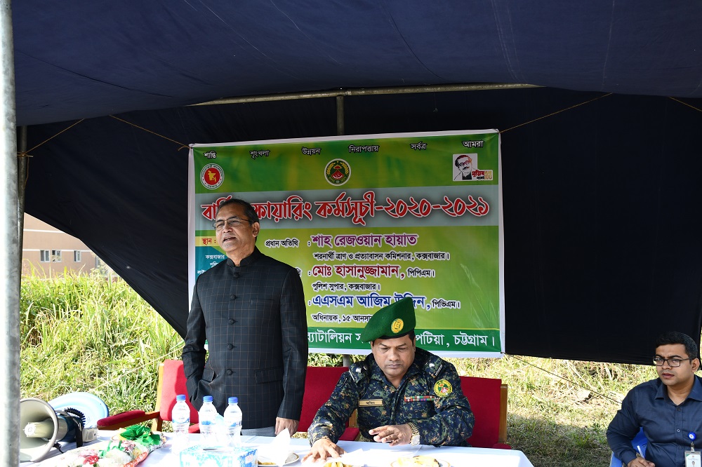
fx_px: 780
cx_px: 351
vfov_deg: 33.4
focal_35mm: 40
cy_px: 234
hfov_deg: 48.5
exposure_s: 1/250
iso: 250
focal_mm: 27
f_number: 5.6
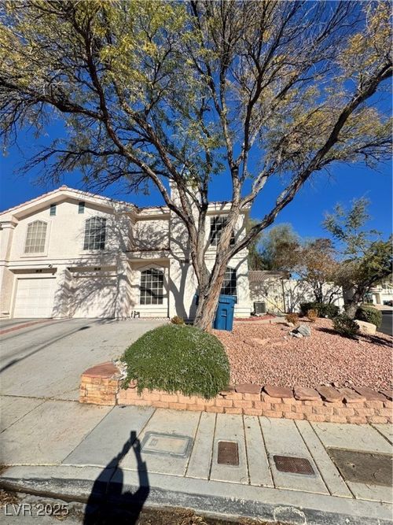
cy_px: 262
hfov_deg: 85.7
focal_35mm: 14
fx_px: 212
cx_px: 196
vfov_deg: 102.1
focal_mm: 2.22
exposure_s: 1/3247
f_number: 2.2
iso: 50
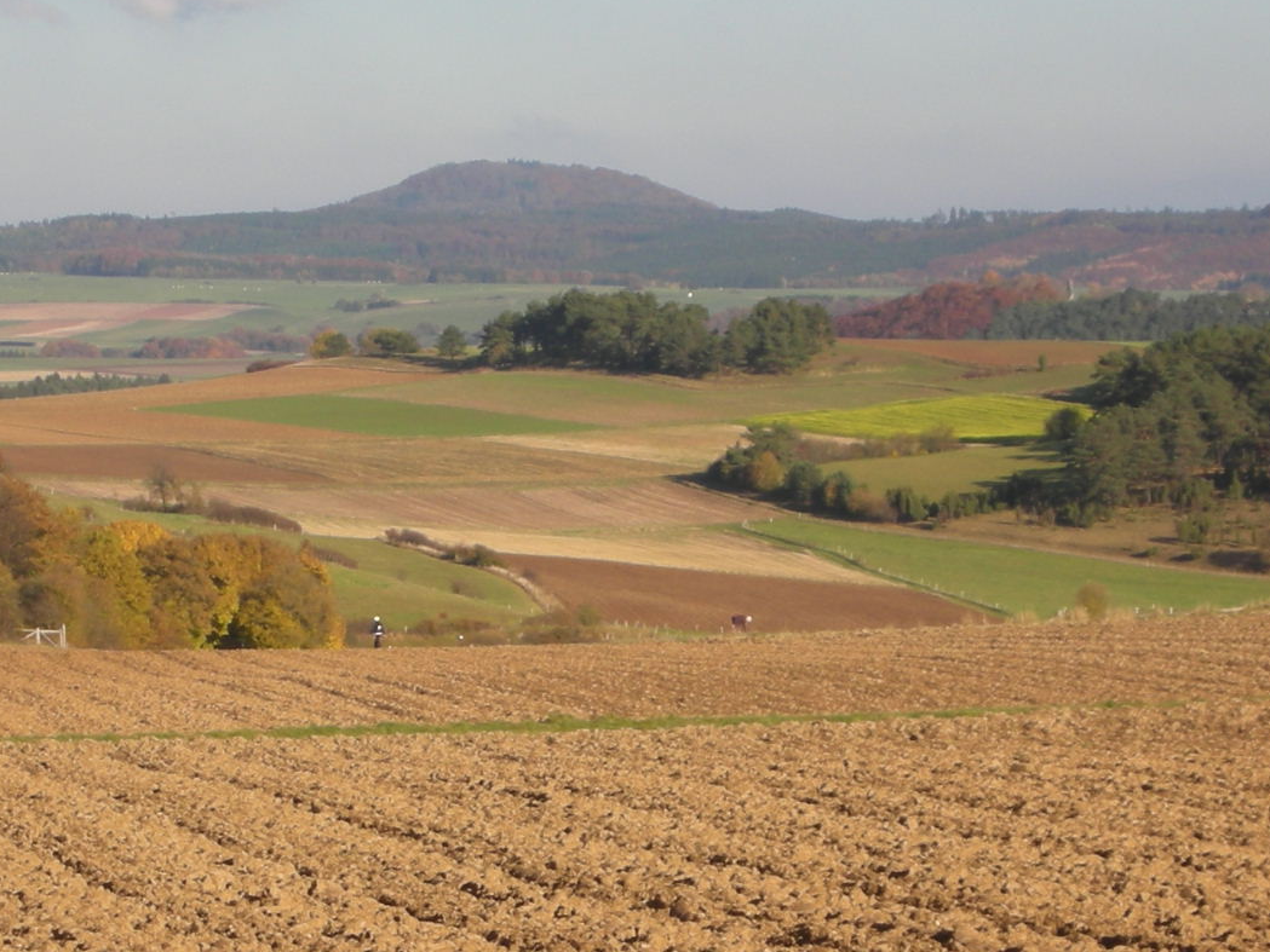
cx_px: 610
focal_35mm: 205
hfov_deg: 9.7
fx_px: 7522
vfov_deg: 7.2
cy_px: 642
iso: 50
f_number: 5.4
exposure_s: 1/196
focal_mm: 17.4
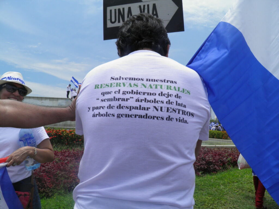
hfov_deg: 63.4
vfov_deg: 49.7
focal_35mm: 28
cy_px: 104
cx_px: 140
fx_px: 226
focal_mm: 4.9
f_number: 5.7
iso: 50
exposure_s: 1/500
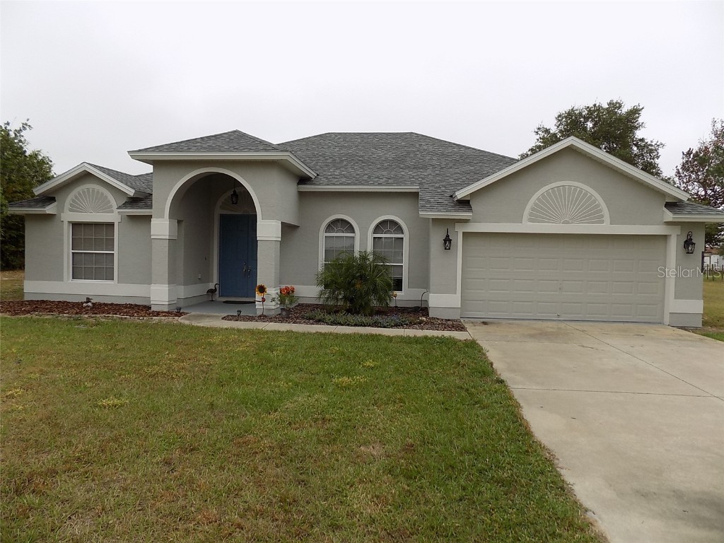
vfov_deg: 58.9
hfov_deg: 73.9
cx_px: 362
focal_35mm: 23
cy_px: 272
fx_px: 481
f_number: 3.1
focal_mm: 4
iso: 80
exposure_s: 1/160
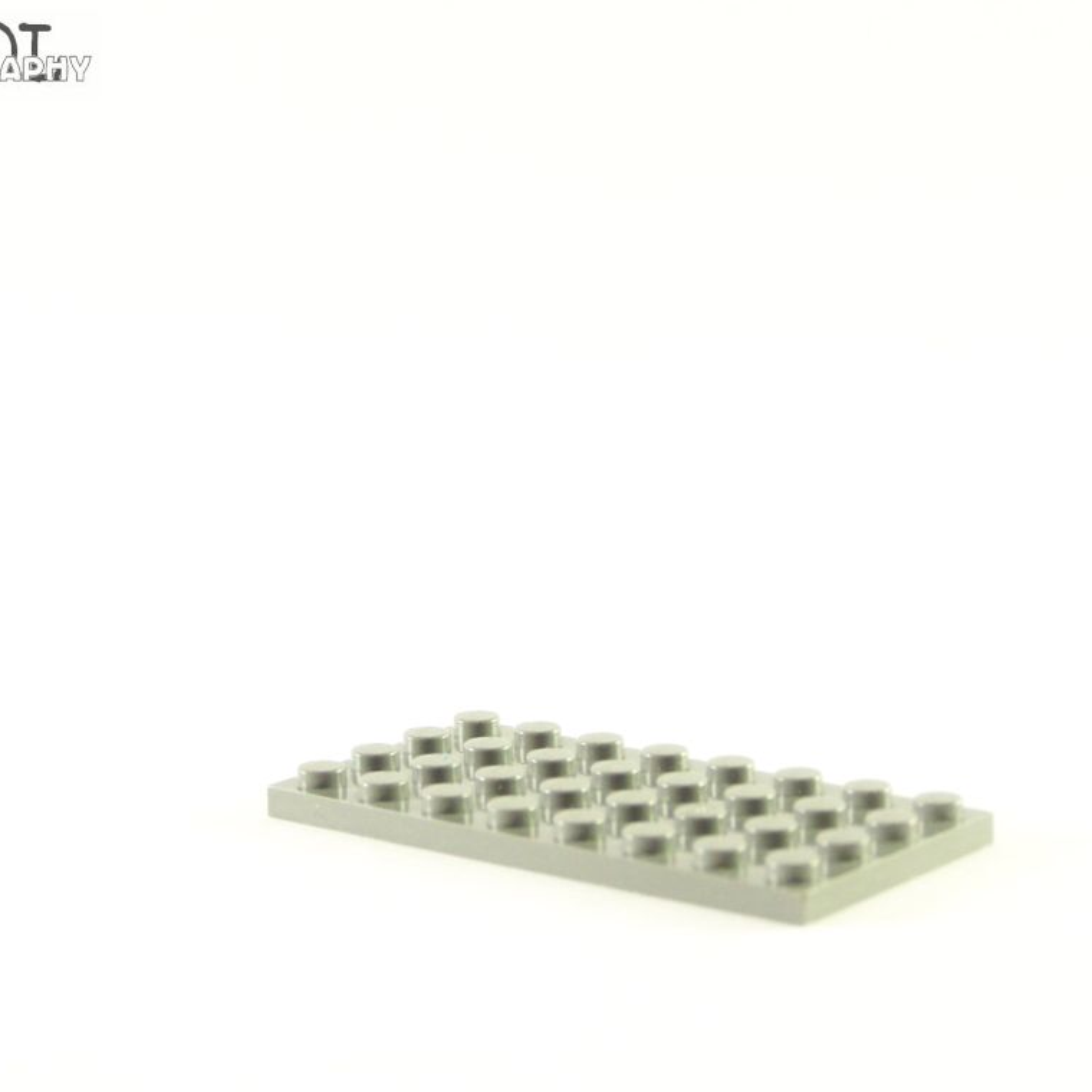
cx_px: 535
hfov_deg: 15.6
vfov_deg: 15.6
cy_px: 545
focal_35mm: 112
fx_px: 3997
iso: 200
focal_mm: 15.6
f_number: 3.2
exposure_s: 1/20
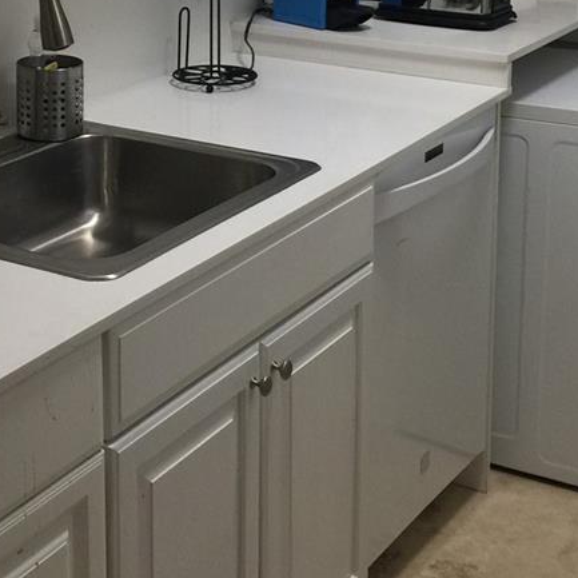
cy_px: 35
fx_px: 1341
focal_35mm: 71
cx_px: 159
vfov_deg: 23.5
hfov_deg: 24.1
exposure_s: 1/30
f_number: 2.2
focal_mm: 4.15
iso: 50
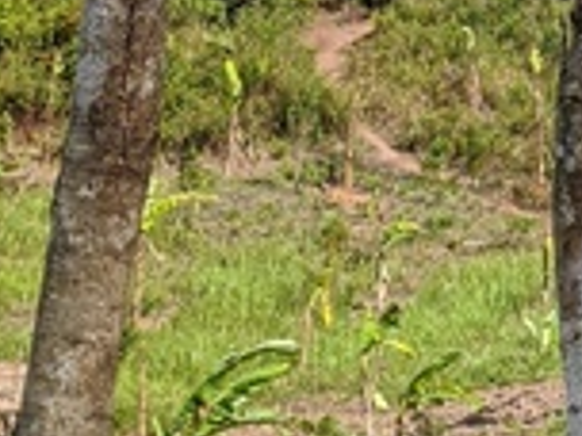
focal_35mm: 124
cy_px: 17
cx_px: 1026
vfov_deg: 11.8
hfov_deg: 14.2
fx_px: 2085
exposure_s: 1/2132
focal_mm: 4.38
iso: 56
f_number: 1.73
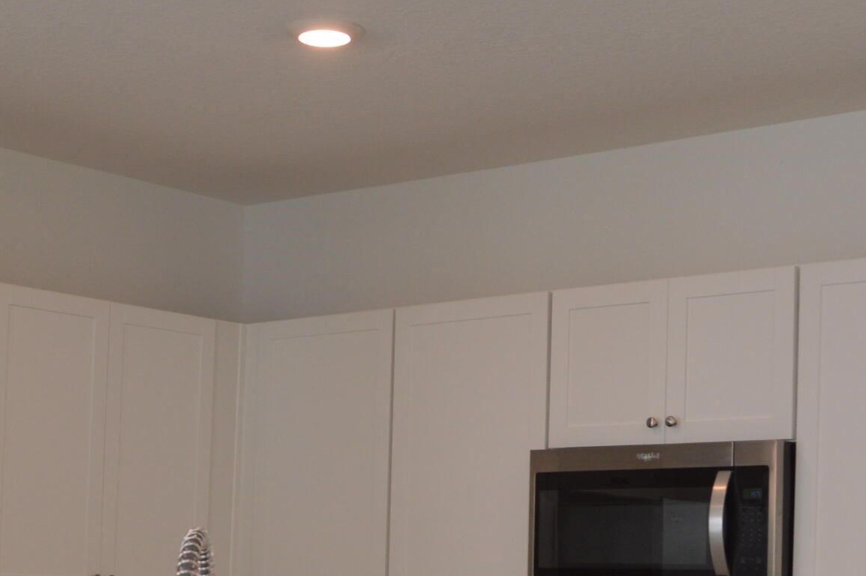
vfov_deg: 17.2
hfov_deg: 25.6
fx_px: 1874
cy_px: 535
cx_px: 176
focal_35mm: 78
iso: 400
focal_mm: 20
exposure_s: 1/100
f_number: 5
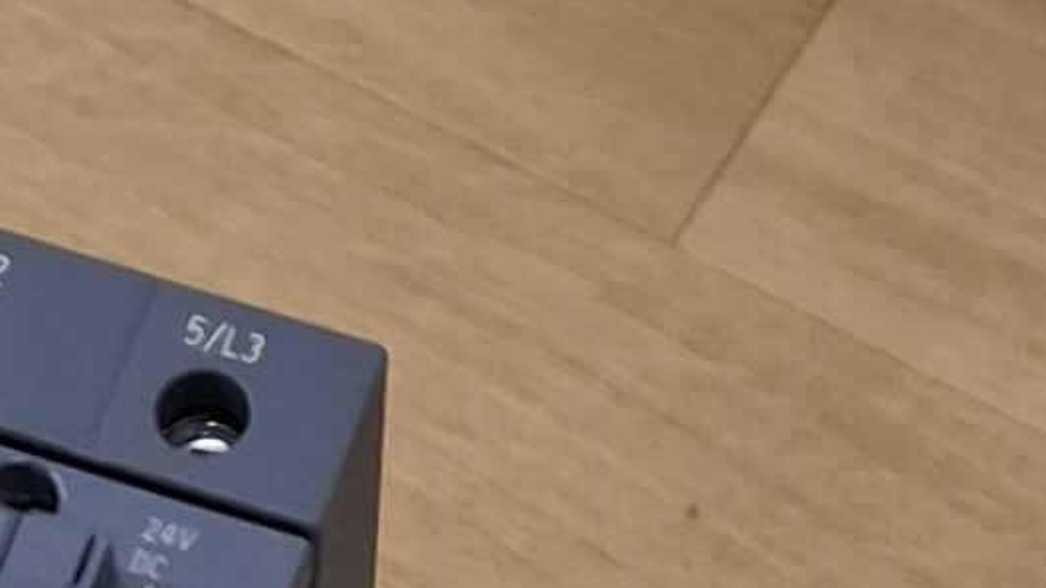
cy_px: 1865
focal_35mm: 132
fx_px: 3661
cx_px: 109
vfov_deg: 7.8
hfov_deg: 16.1
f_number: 1.8
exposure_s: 1/25
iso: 400
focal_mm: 4.69
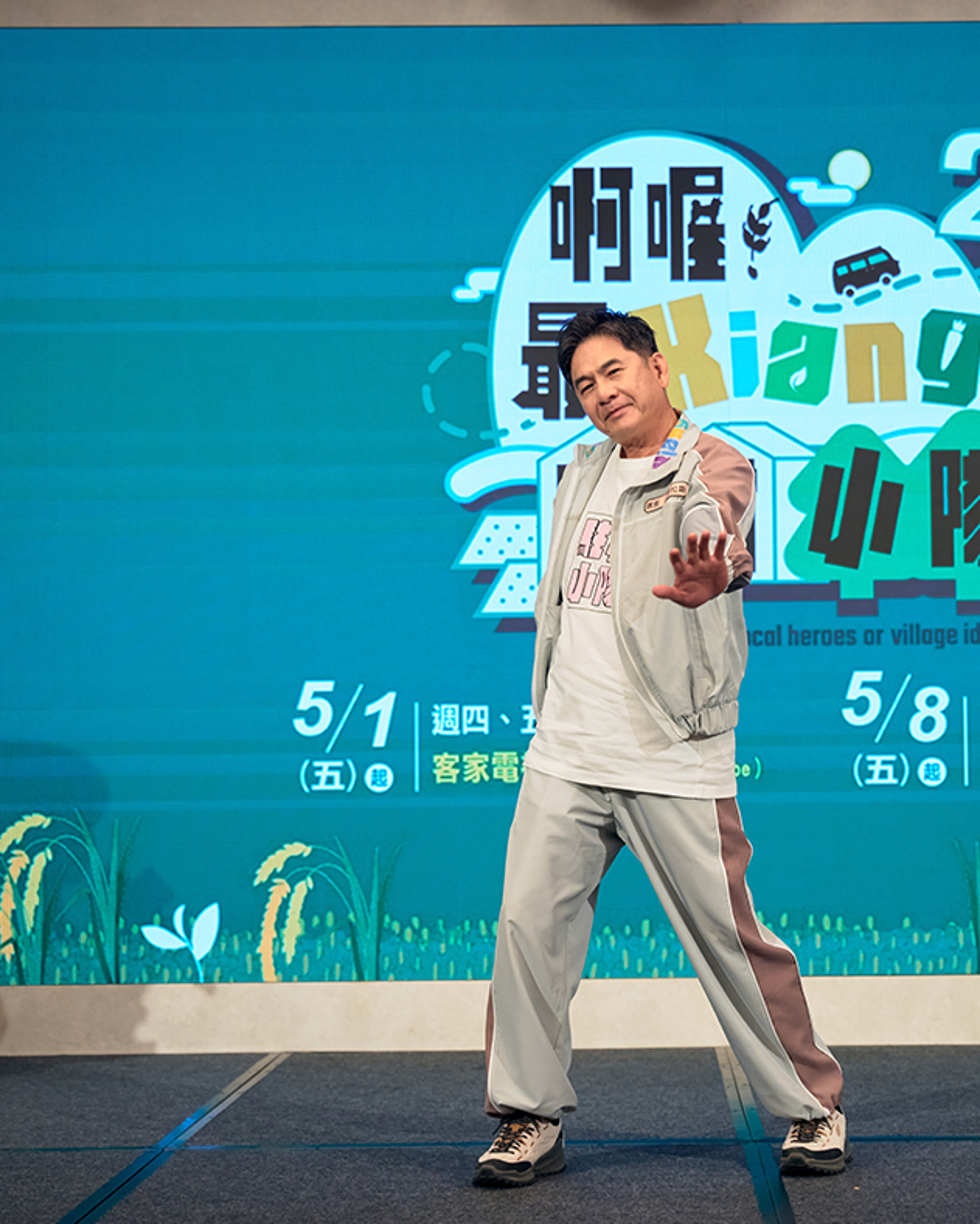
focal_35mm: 70
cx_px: 627
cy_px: 606
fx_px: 2542
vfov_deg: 27.1
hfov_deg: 21.8
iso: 1600
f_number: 2.8
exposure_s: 1/160
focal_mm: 49.1
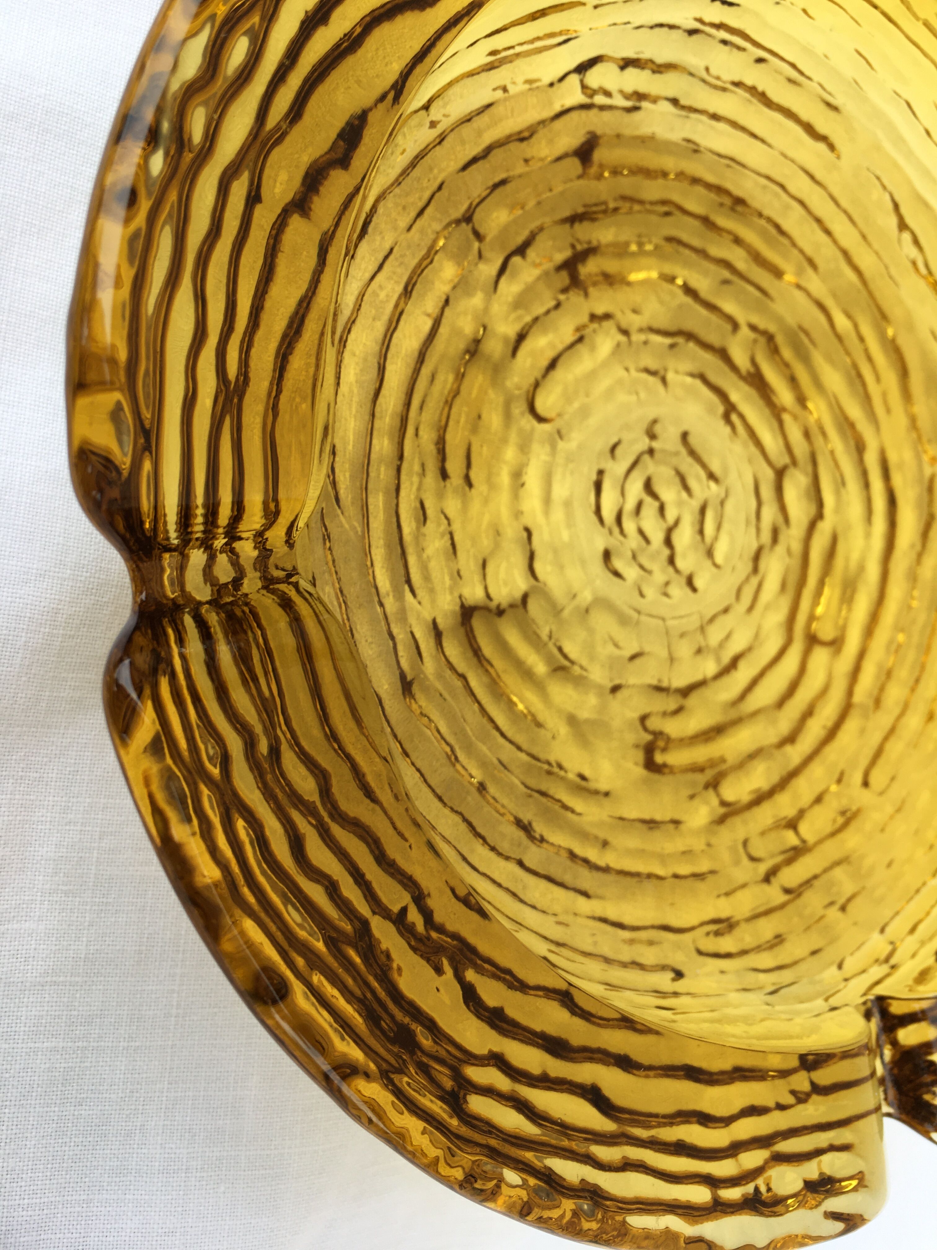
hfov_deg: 48.2
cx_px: 468
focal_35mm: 29
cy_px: 625
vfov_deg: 61.7
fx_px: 1047
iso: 25
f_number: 2.2
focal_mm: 4.15
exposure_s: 1/118
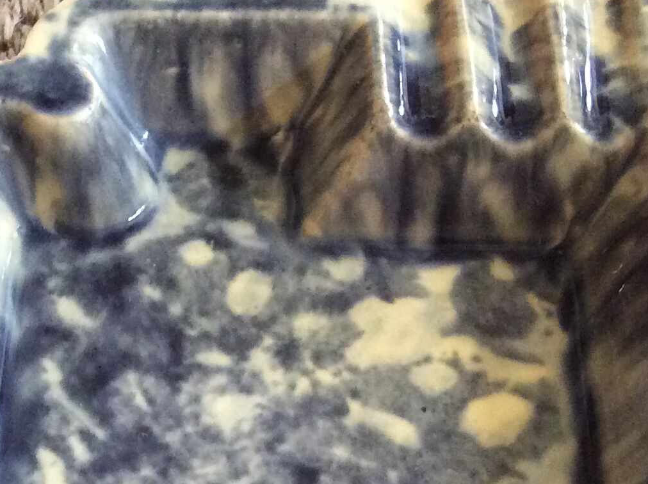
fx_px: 1533
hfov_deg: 23.7
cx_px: 211
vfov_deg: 17.6
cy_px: 461
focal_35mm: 82
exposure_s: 1/20
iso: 250
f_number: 2.4
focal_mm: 3.3
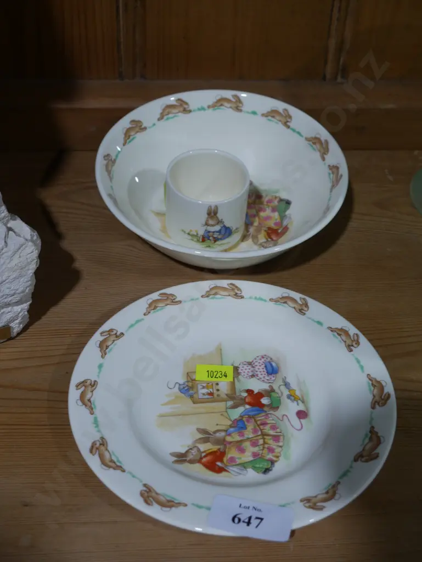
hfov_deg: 25.3
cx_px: 211
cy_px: 281
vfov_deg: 33.2
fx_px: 942
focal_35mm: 58
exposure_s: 1/60
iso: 250
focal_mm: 29
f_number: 5.4
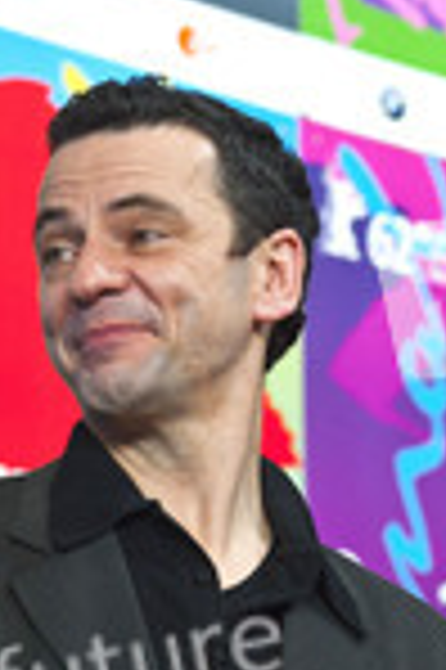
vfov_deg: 6.9
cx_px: 198
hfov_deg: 4.6
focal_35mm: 300
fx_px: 5588
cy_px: 49
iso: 1600
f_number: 5
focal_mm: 112
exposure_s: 1/250
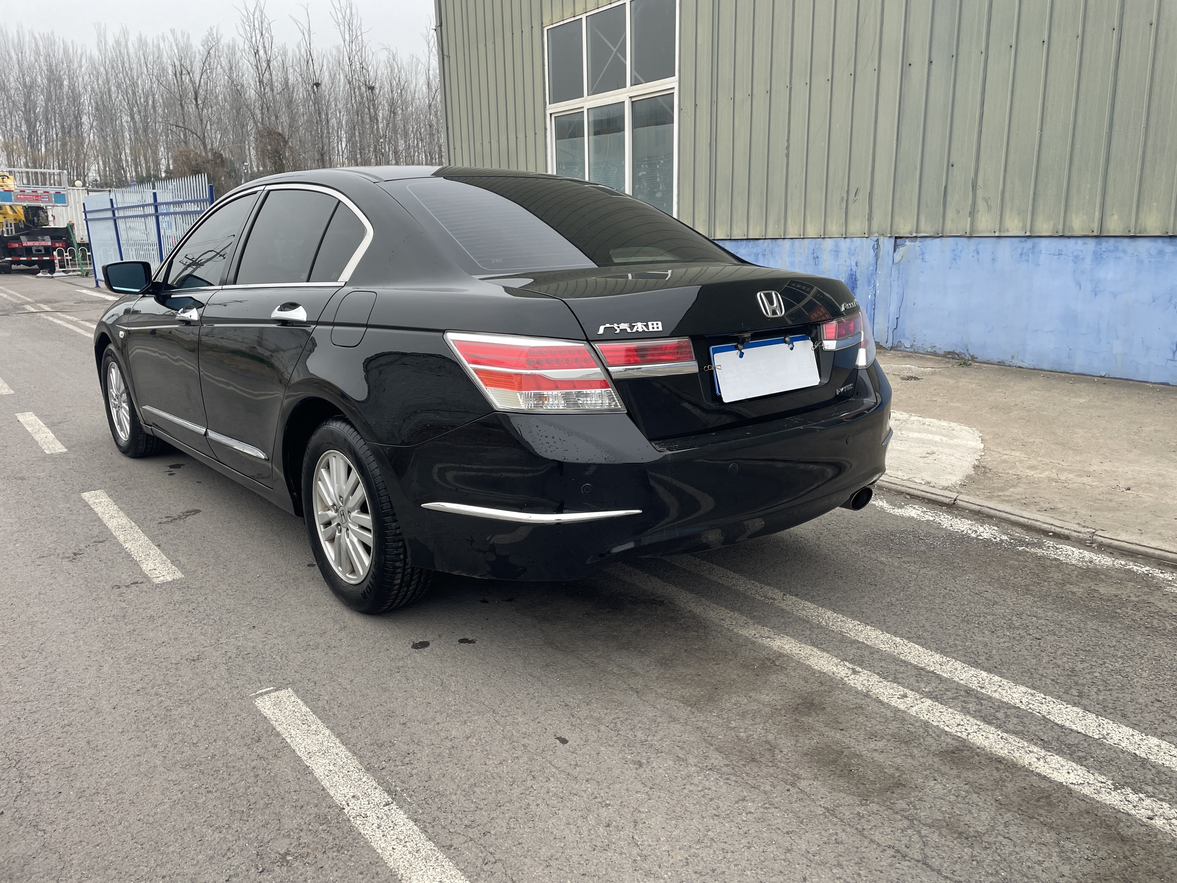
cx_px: 588
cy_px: 442
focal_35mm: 26
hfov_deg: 67.3
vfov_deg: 53.1
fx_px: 884
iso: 40
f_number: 1.6
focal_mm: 4.2
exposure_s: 1/121
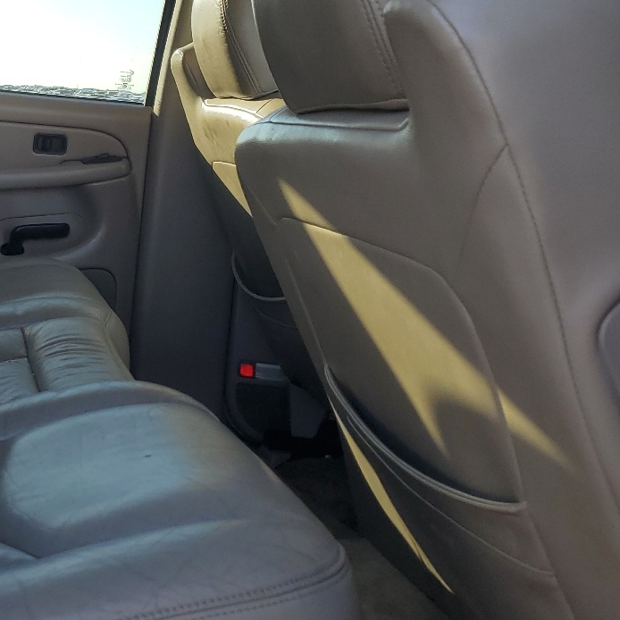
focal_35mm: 53
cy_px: 268
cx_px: 9
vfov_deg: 32.2
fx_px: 1074
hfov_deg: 30.1
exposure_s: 1/370
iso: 50
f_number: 1.5
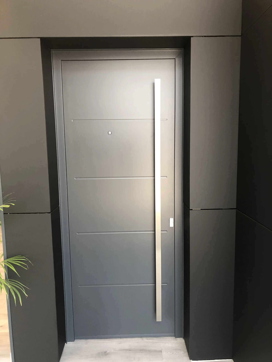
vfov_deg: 63.4
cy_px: 181
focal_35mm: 28
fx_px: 293
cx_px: 136
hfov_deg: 49.7
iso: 32
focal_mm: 4
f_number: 1.8
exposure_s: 1/25
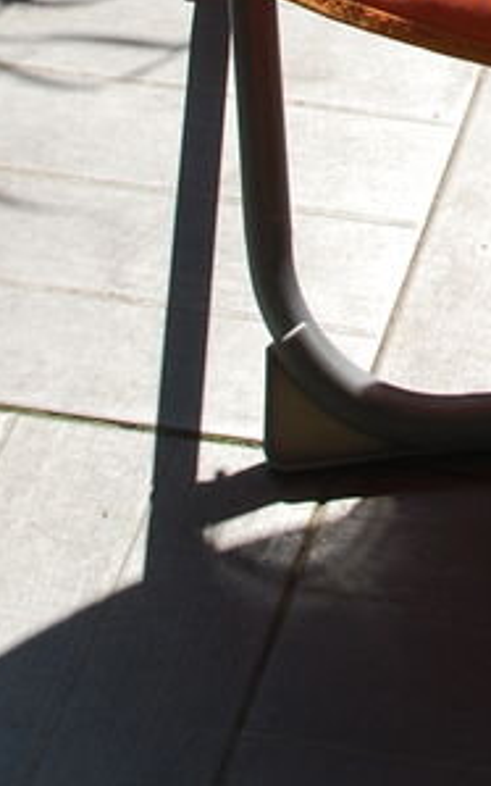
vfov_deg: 14.1
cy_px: -229
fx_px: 3060
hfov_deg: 9.0
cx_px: 671
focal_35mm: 143
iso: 200
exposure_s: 1/400
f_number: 10
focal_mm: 28
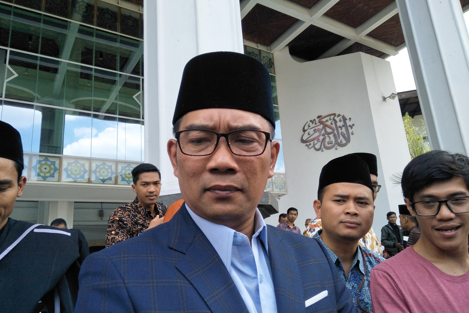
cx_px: 234
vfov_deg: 59.4
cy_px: 166
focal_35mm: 21
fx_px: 274
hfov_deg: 81.2
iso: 64
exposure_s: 1/321
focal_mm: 3.46
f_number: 2.2
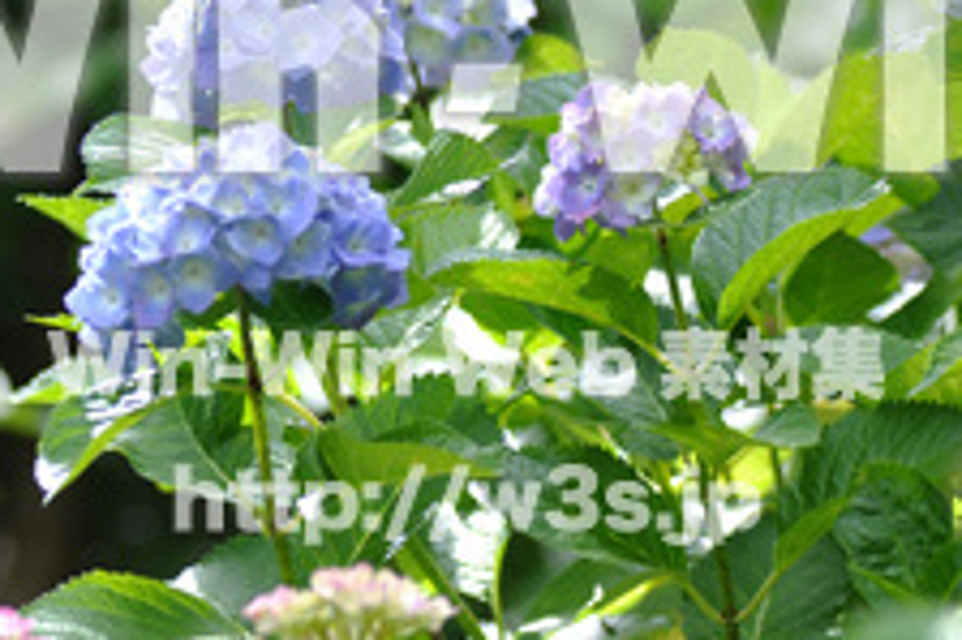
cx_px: 472
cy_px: 103
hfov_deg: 7.8
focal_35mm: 265
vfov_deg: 5.2
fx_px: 7076
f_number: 4.5
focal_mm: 90
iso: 100
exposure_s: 1/320
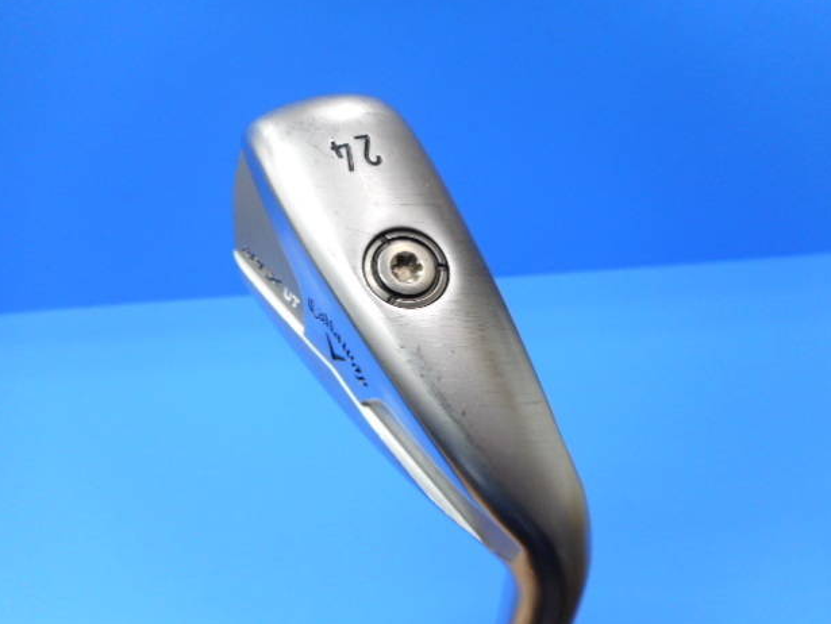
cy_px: 316
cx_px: 403
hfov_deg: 67.3
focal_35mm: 26
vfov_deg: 53.1
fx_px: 625
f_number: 3.7
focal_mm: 4.5
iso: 110
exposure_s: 1/30
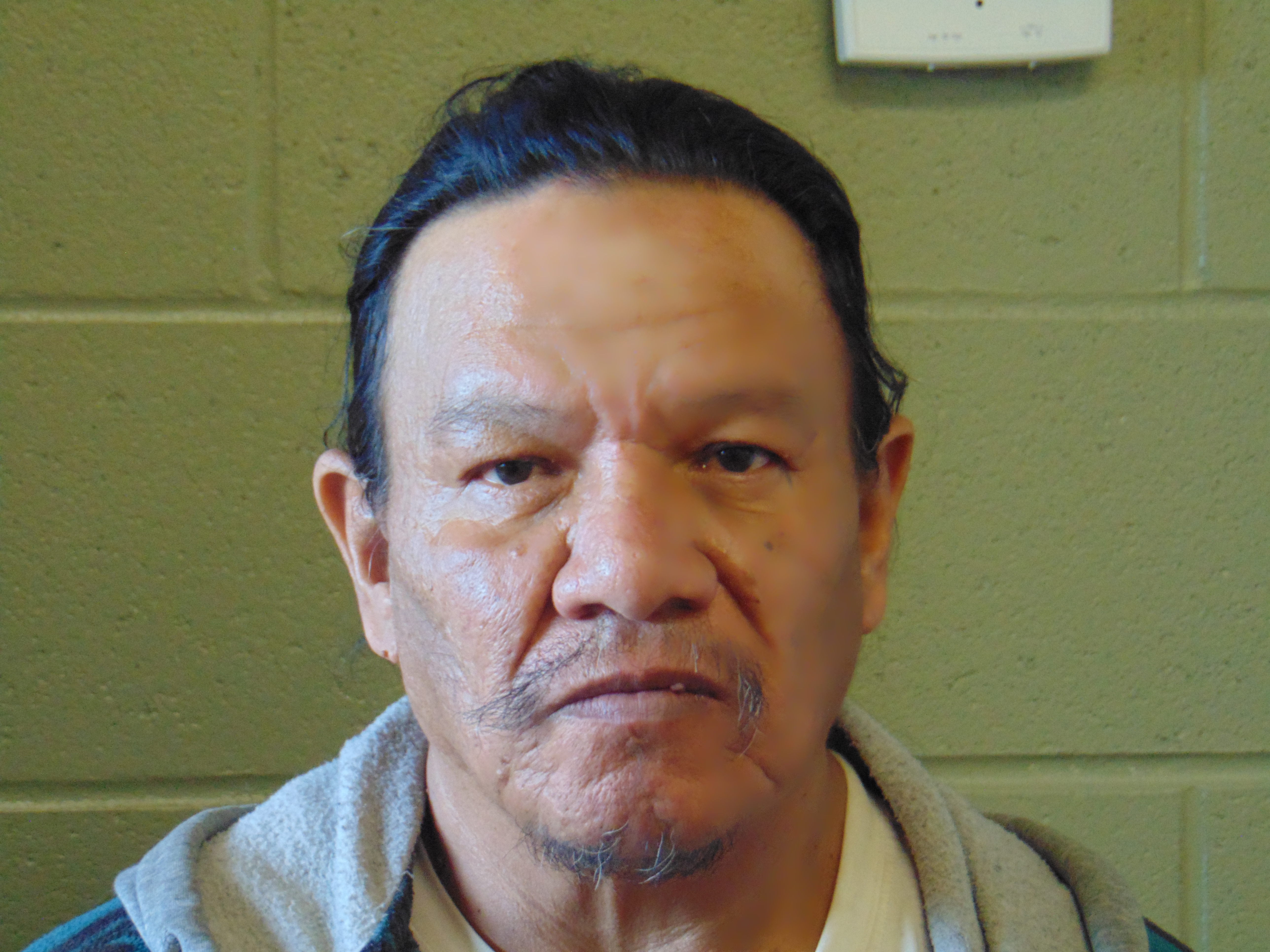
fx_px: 4880
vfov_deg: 11.1
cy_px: 476
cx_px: 635
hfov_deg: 14.8
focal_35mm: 133
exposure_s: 1/25
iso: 400
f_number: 4
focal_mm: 23.9
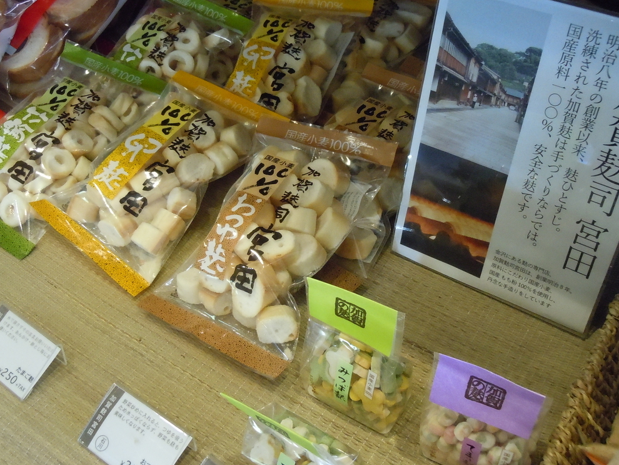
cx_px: 308
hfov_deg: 46.8
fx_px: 715
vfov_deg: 35.9
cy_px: 192
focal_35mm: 40
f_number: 4
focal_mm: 5.9
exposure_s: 1/13
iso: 800
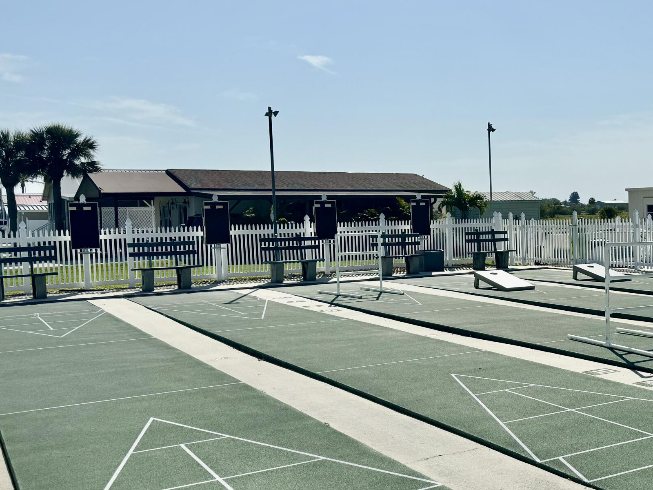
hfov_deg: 39.8
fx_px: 849
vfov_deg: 32.2
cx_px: 555
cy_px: 263
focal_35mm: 45
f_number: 1.78
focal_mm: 6.86
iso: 100
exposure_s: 1/20000
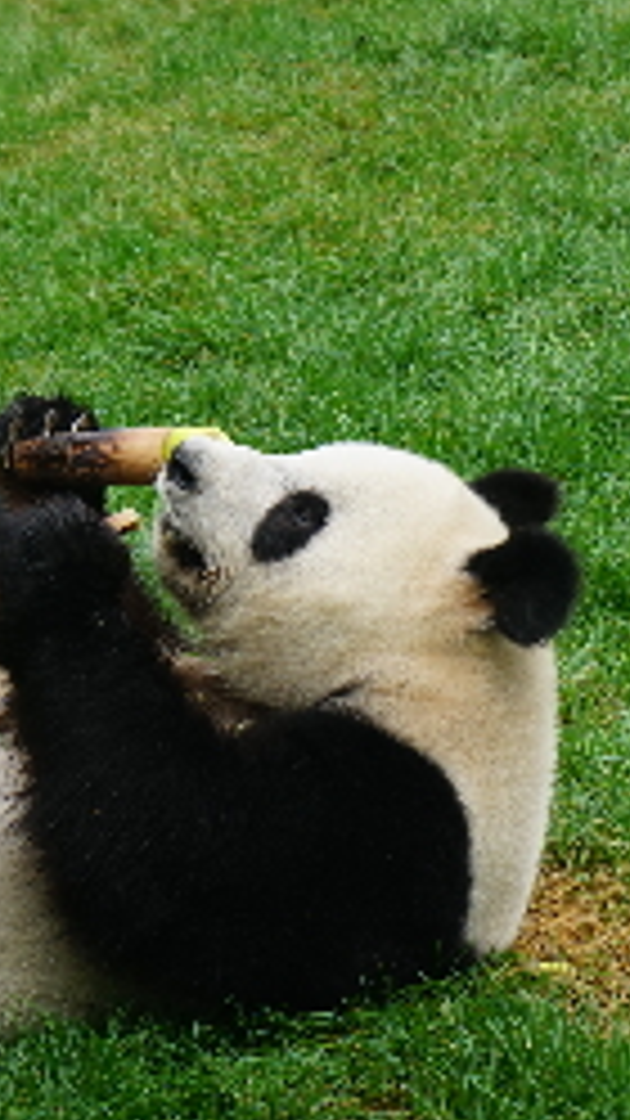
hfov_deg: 6.9
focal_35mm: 177
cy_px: 472
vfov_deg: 12.2
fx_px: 5258
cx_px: 180
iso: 200
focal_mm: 70
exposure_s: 1/400
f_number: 5.6
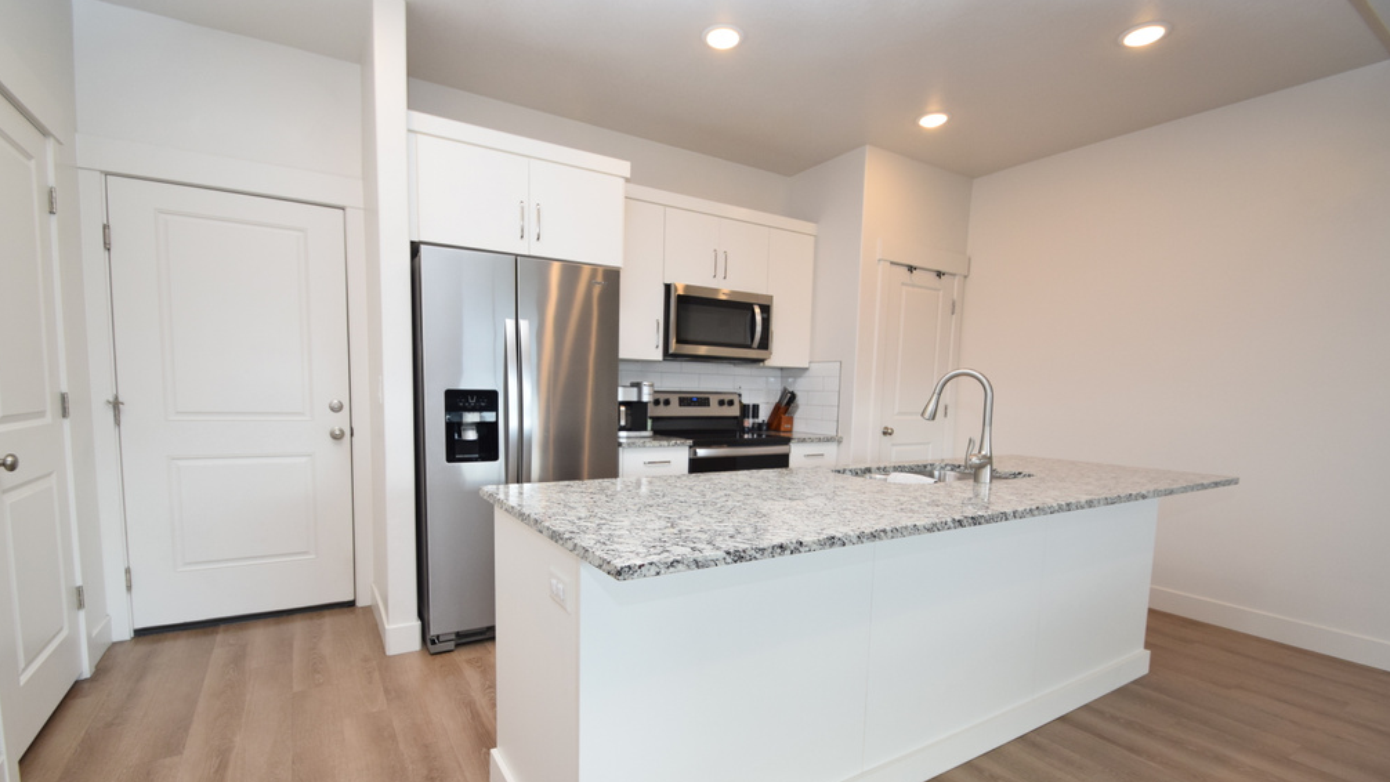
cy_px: 433
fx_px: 590
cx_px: 688
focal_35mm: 16
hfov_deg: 99.4
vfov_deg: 66.9
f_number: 5.6
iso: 720
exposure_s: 1/125
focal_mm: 10
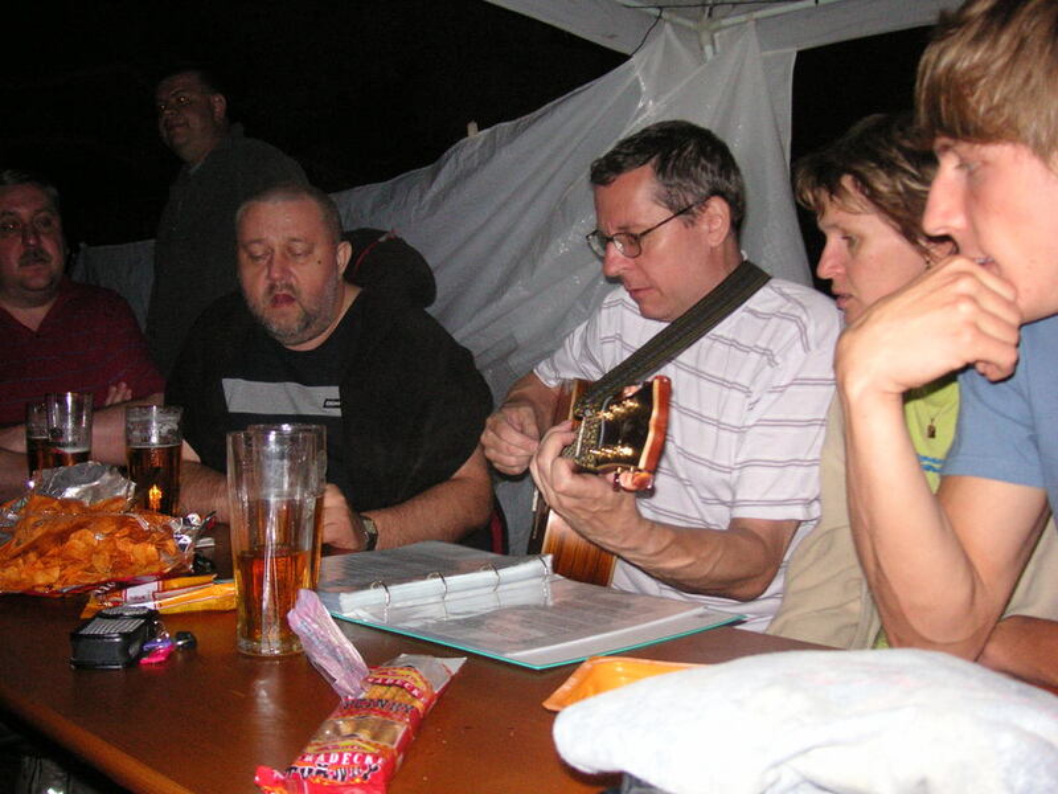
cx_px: 529
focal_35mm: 37
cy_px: 397
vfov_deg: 38.7
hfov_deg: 50.1
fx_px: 1131
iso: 160
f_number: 2.8
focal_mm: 6.1
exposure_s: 1/45
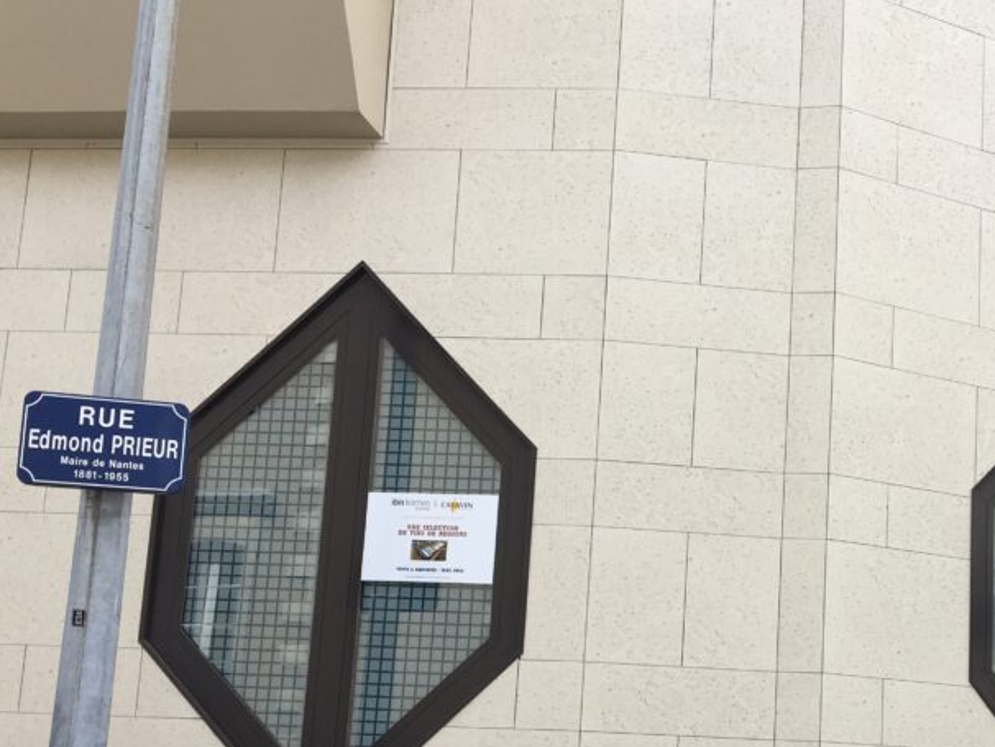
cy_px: 575
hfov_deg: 38.0
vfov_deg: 29.2
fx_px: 1409
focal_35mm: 49
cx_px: 731
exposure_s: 1/541
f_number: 2.2
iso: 25
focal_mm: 4.15
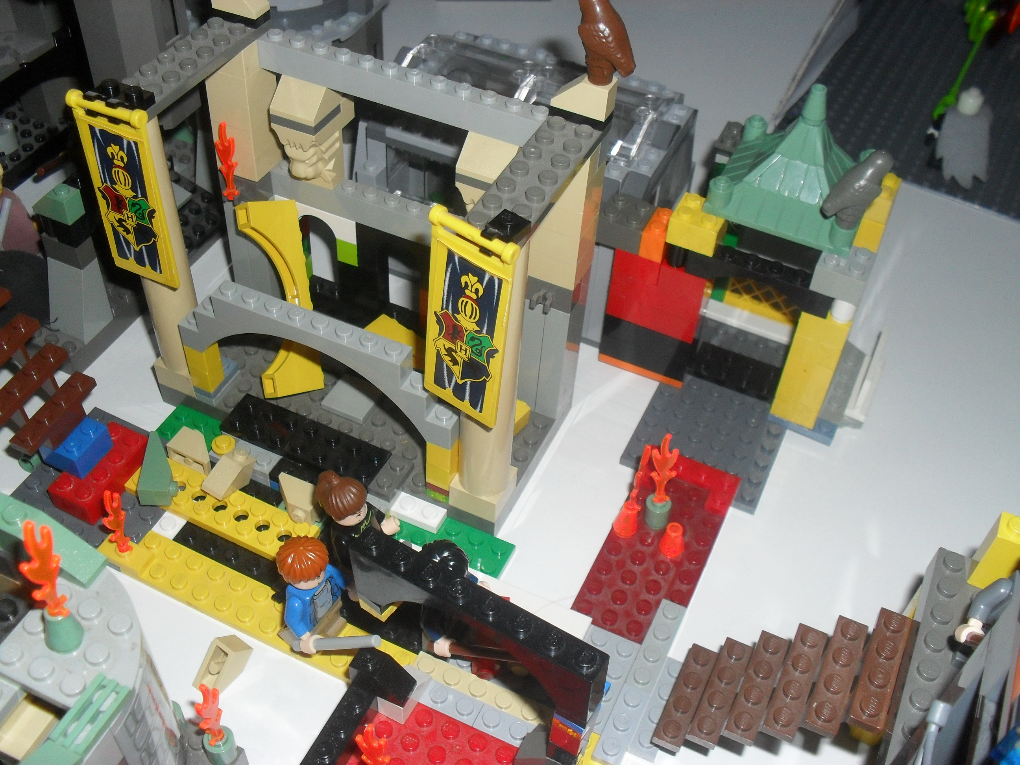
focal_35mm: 35
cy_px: 382
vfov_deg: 40.7
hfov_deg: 52.6
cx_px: 510
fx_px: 1031
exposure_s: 1/45
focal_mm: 6.3
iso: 200
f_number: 3.2
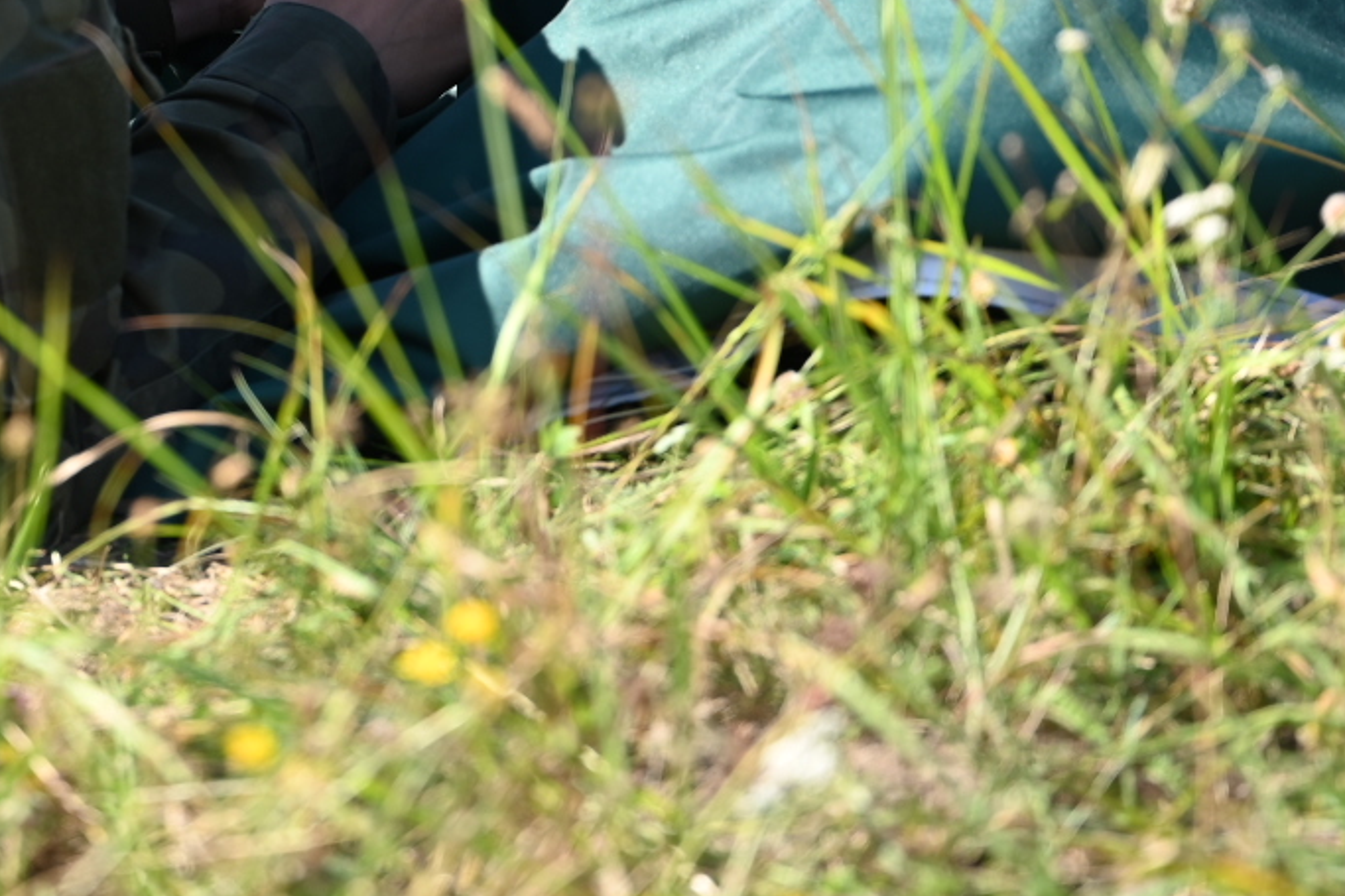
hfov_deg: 4.8
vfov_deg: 3.2
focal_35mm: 427
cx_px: 315
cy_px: -144
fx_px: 15948
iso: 100
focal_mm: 180
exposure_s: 1/640
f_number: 3.2
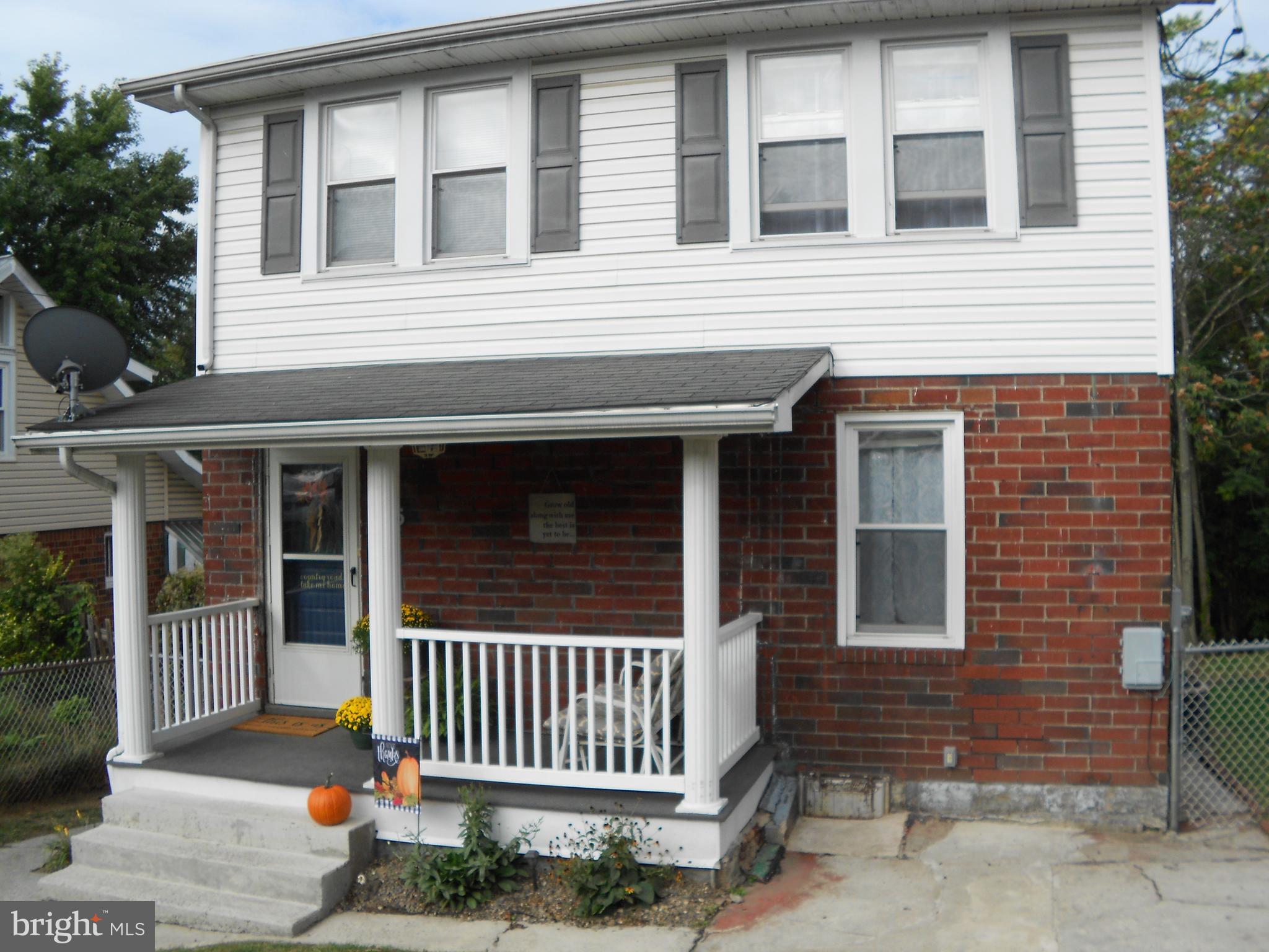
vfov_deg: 26.1
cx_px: 634
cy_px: 476
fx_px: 2053
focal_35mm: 56
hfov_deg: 34.3
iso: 80
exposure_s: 1/640
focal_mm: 10
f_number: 4.9
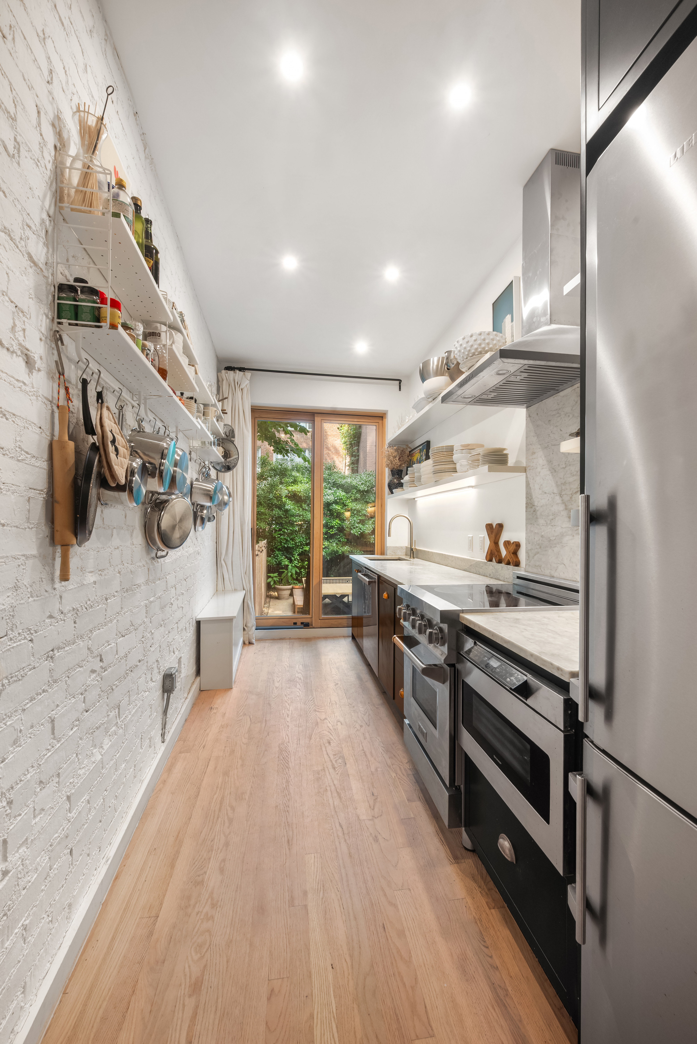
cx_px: 348
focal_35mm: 14
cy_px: 522
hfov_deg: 79.3
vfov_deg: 102.3
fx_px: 421
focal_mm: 14.5
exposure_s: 1
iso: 400
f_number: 11
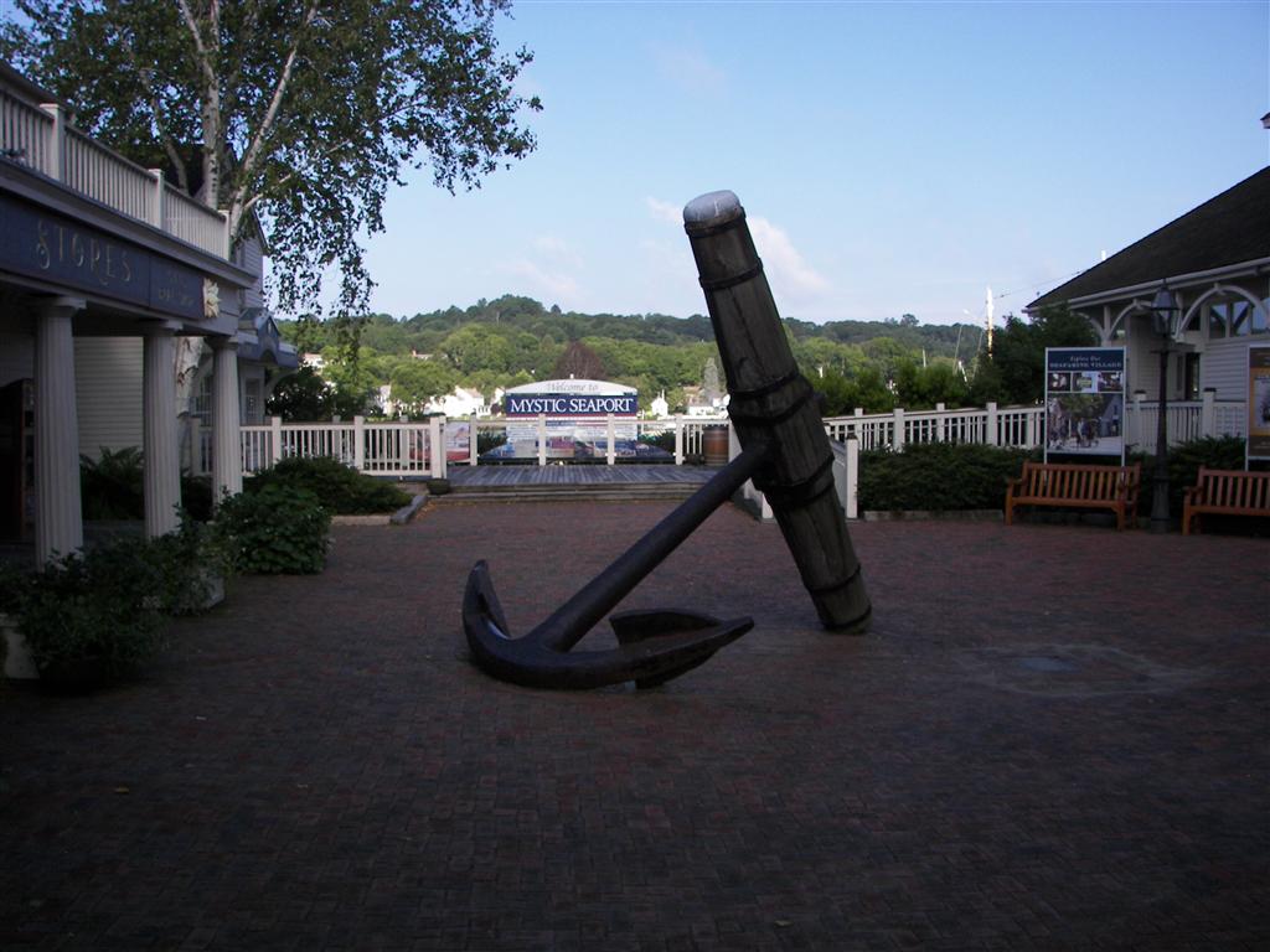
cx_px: 635
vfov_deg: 39.7
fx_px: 1321
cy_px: 476
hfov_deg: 51.4
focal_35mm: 36
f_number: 2.8
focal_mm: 6
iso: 64
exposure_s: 1/640
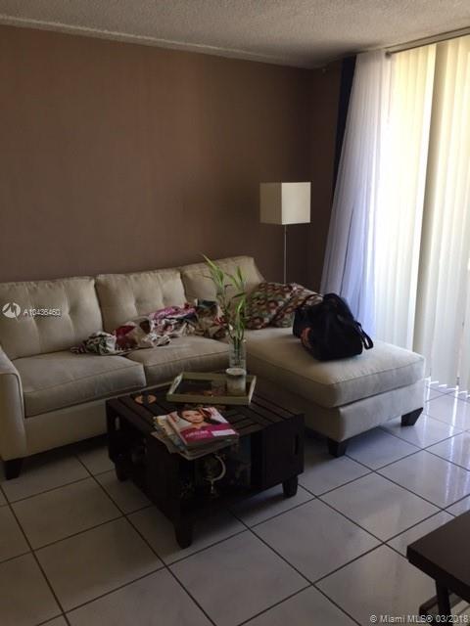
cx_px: 235
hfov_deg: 48.2
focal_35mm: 29
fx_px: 525
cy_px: 313
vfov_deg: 61.7
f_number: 2.2
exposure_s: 1/30
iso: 64
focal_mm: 4.15
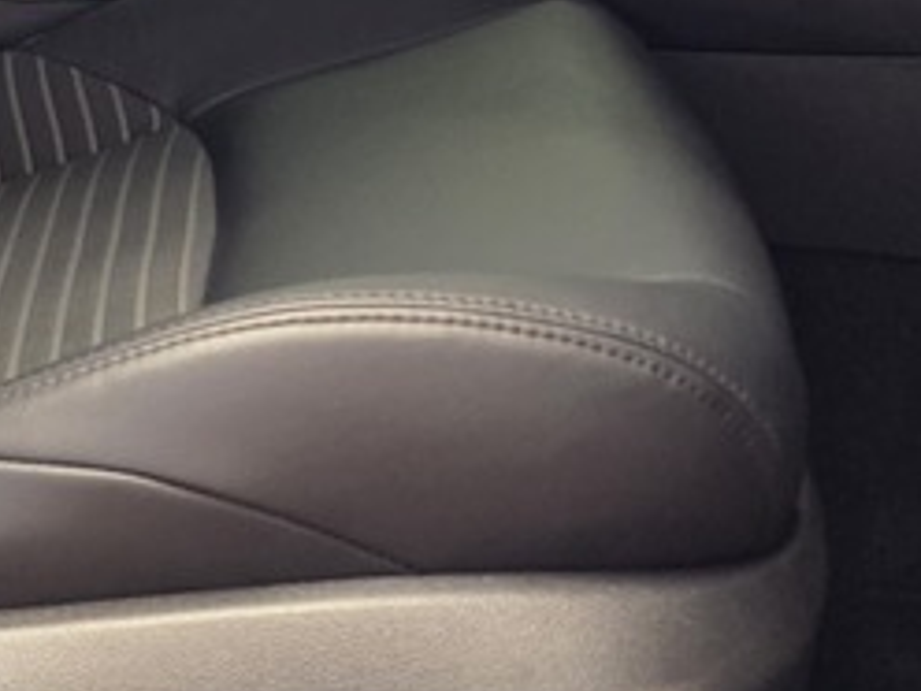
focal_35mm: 95
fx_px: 2528
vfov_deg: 14.6
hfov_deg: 20.6
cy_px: -327
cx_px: 334
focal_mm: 6.25
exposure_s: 1/100
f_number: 1.7
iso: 500
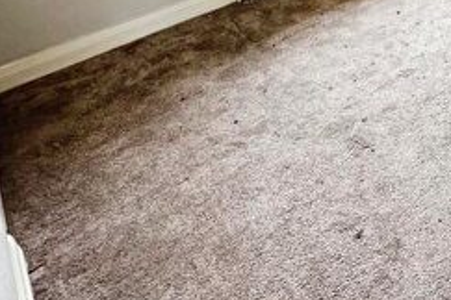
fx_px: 526
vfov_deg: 24.8
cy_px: -145
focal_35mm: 42
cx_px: 512
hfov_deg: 37.6
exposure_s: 1/99
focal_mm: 2.22
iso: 100
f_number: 2.2
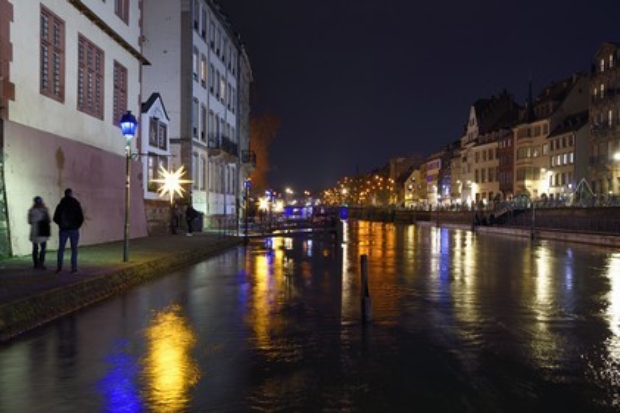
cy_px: 206
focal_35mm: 35
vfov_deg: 37.8
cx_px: 310
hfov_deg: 54.5
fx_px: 602
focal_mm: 35
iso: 400
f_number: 6.3
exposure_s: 1.6
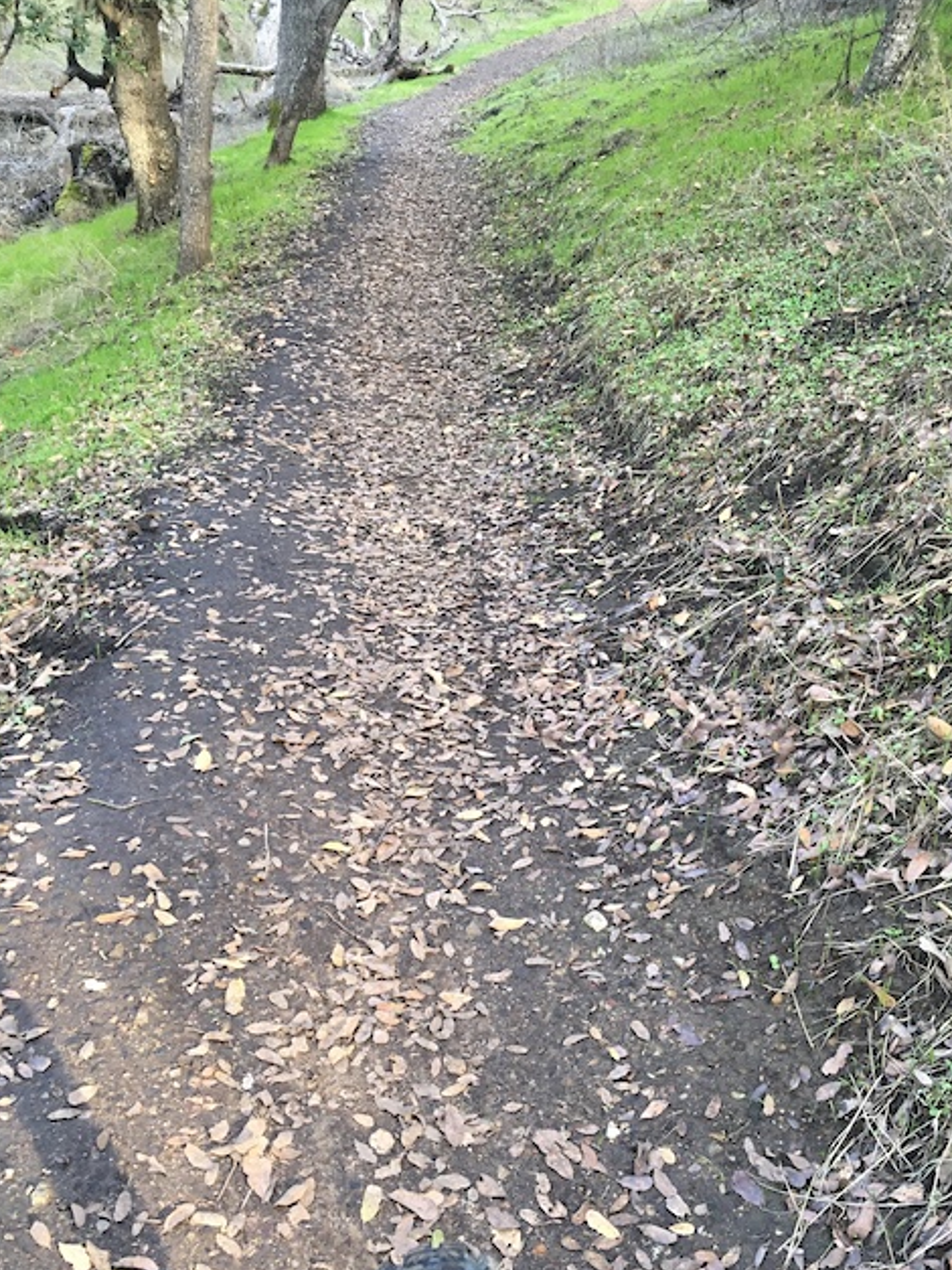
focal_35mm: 37
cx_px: 525
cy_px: 670
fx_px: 1357
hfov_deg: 38.6
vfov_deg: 50.1
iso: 32
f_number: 2.2
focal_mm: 4.15
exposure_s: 1/30
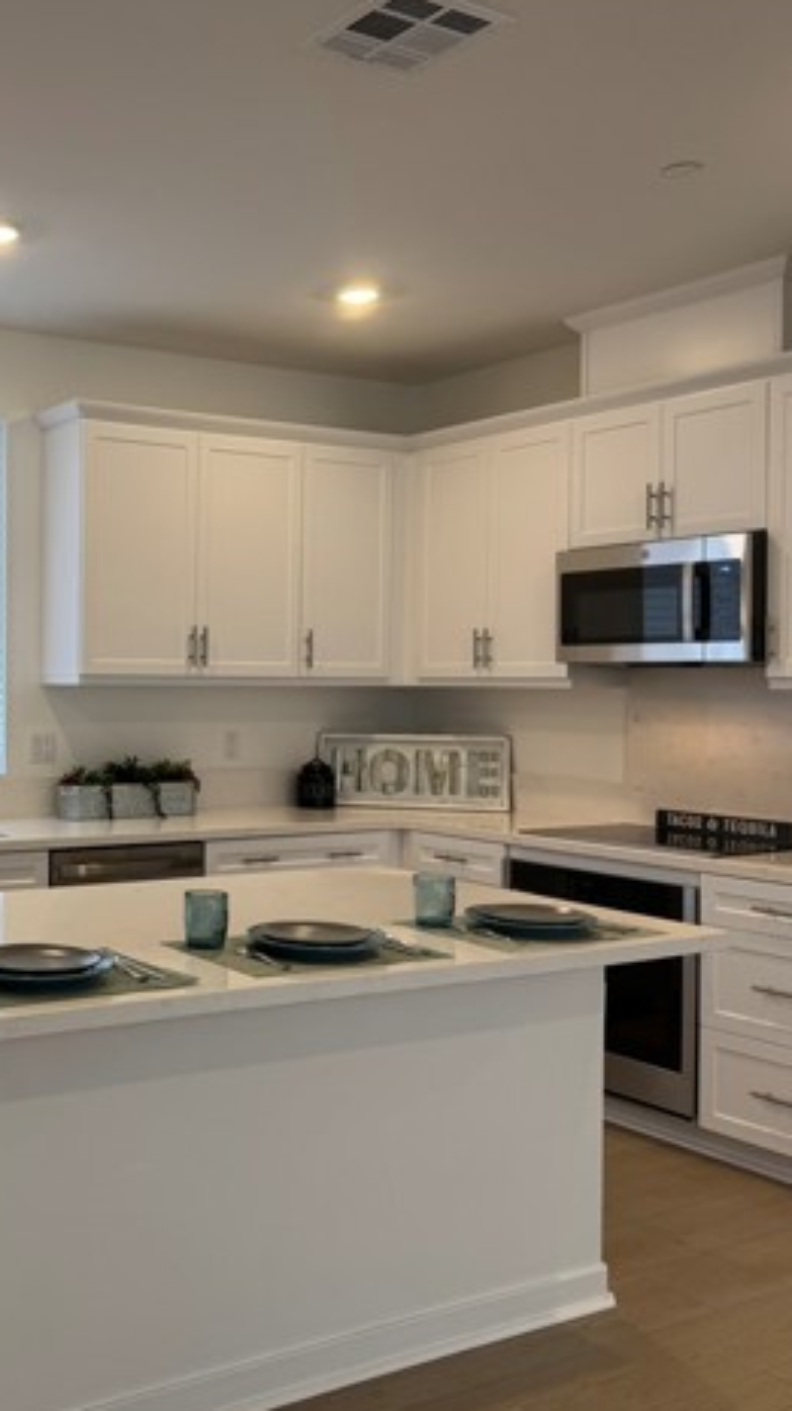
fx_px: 1346
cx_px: 64
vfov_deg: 55.3
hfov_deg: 31.1
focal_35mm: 36
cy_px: 698
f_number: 1.78
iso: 80
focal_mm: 6.76
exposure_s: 1/120
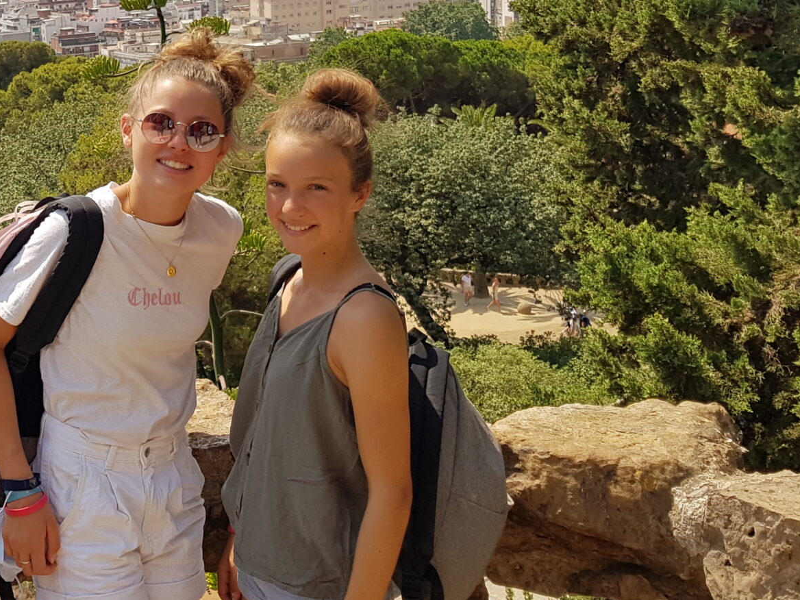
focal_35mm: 57
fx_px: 1317
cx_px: 106
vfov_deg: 25.4
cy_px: 175
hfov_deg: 32.4
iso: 40
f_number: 1.7
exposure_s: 1/2400
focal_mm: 4.2
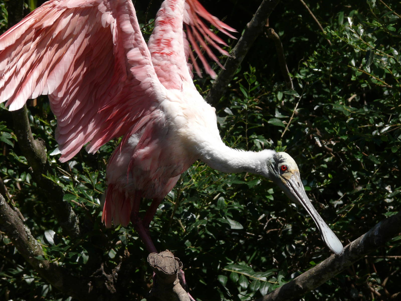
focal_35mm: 217
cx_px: 200
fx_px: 2514
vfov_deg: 6.8
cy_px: 150
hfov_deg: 9.1
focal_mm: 45.8
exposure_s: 1/400
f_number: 6.3
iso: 100
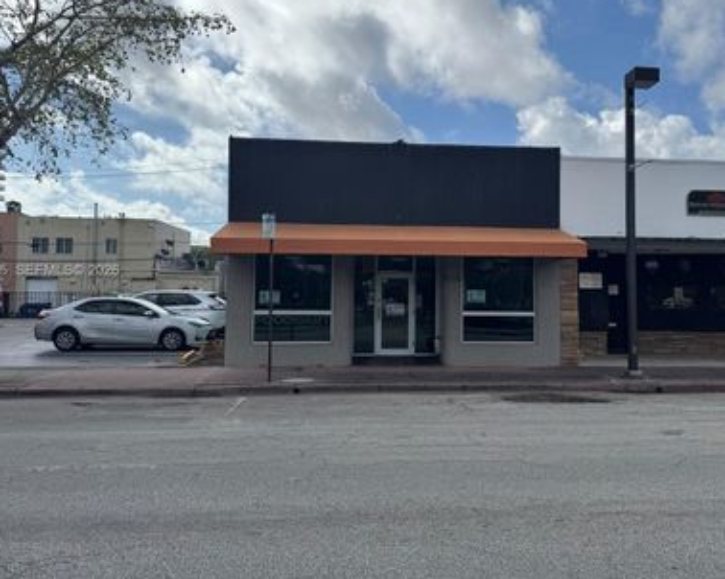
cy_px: 271
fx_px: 665
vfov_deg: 47.1
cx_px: 412
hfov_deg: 57.0
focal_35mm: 31
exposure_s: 1/7937
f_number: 1.78
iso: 80
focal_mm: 6.76
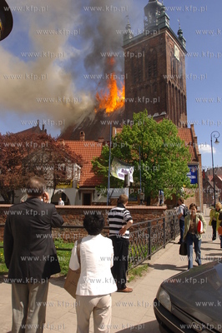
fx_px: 236
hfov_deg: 50.3
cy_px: 166
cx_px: 111
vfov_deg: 70.5
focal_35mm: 26
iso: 400
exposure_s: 1/800
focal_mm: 17
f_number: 8
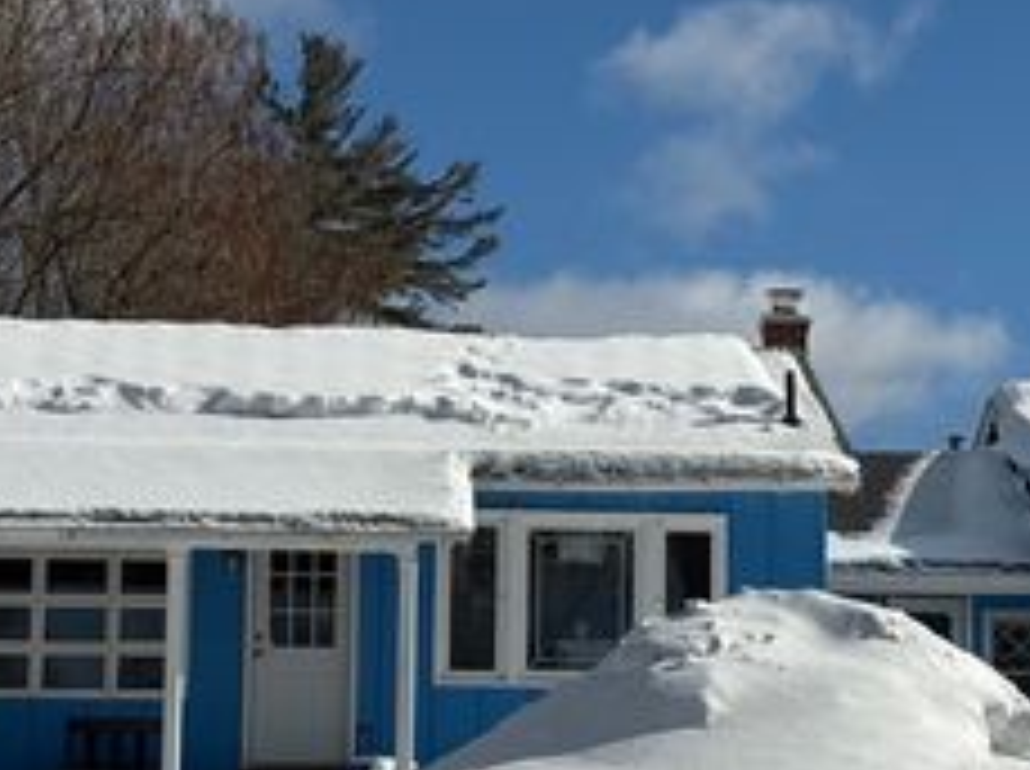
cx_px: 715
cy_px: 502
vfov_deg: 14.0
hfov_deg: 18.7
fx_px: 3119
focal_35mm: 105
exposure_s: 1/11364
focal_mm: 6.76
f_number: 1.78
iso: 50
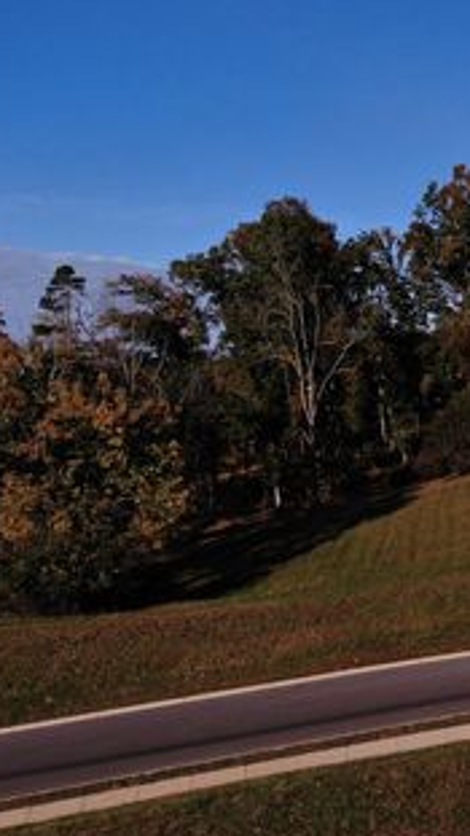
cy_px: 453
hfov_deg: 26.3
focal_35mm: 42
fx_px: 930
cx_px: 510
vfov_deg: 48.3
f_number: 2.8
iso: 100
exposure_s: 1/1250
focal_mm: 4.5
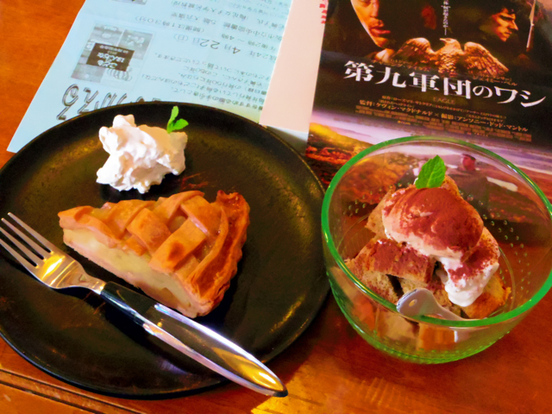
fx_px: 941
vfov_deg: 24.8
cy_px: 207
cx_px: 276
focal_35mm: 59
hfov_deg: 32.7
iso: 3200
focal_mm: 10.6
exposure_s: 1/40
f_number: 3.5
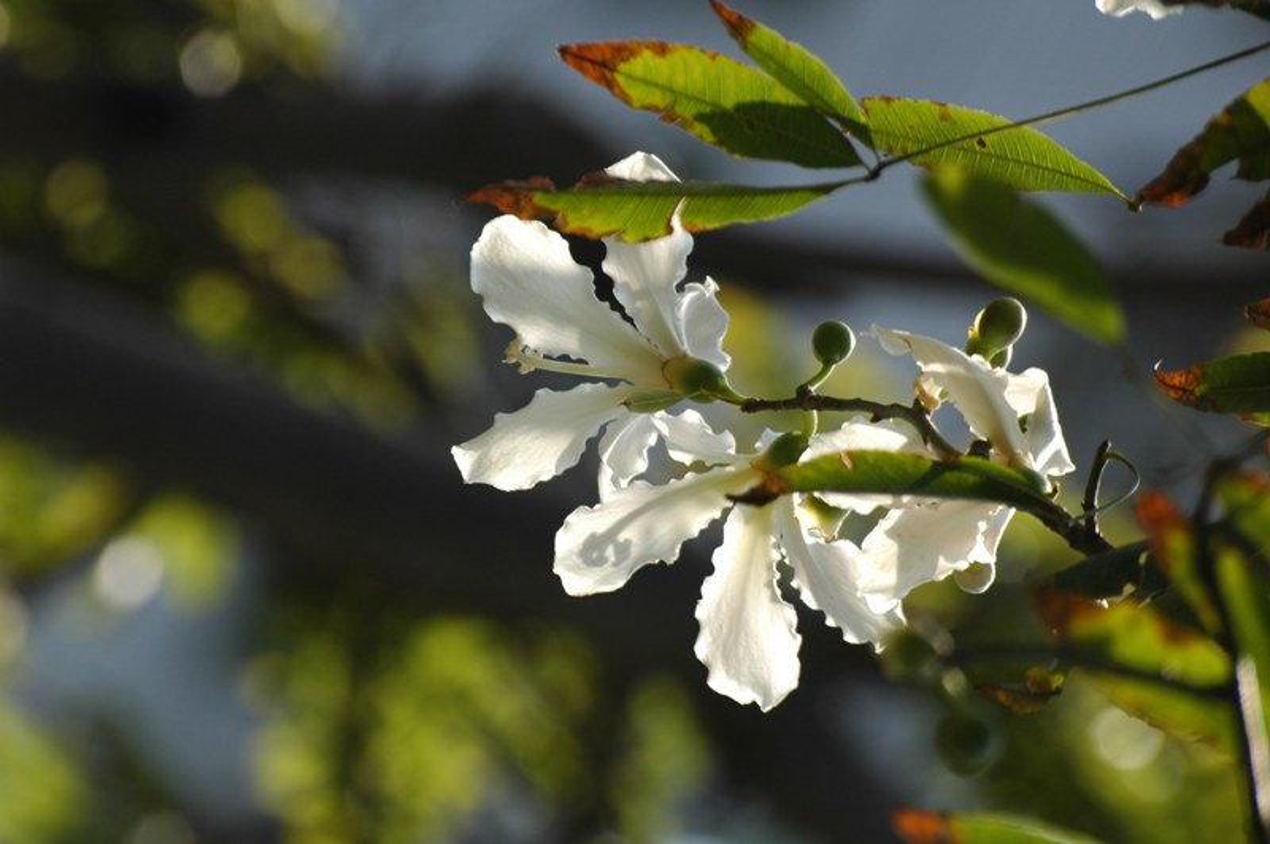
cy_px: 422
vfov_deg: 3.4
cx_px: 635
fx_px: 14275
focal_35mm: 405
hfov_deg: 5.1
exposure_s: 1/400
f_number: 8
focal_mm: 270
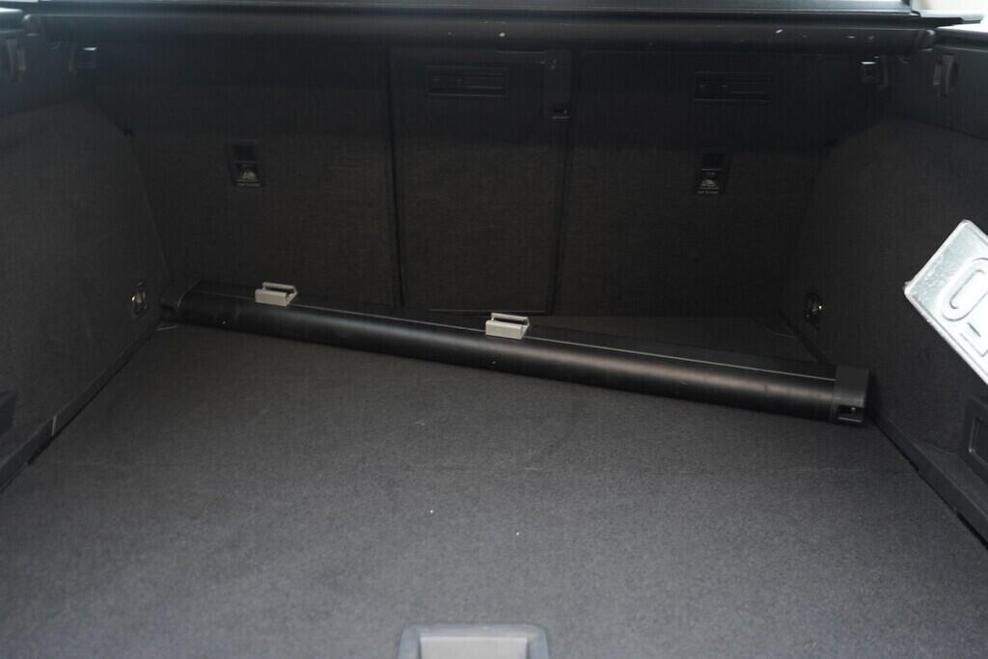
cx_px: 494
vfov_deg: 36.9
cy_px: 330
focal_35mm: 36
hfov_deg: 53.1
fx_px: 988
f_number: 2.8
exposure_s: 1/40
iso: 800
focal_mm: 24
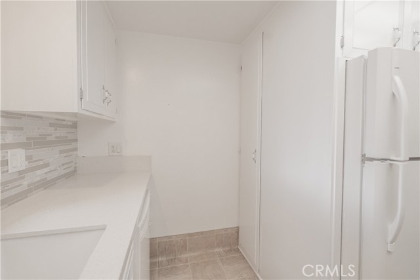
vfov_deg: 73.8
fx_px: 187
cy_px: 140
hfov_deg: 96.7
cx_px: 210
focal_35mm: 16
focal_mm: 16
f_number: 4
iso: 200
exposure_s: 1/50
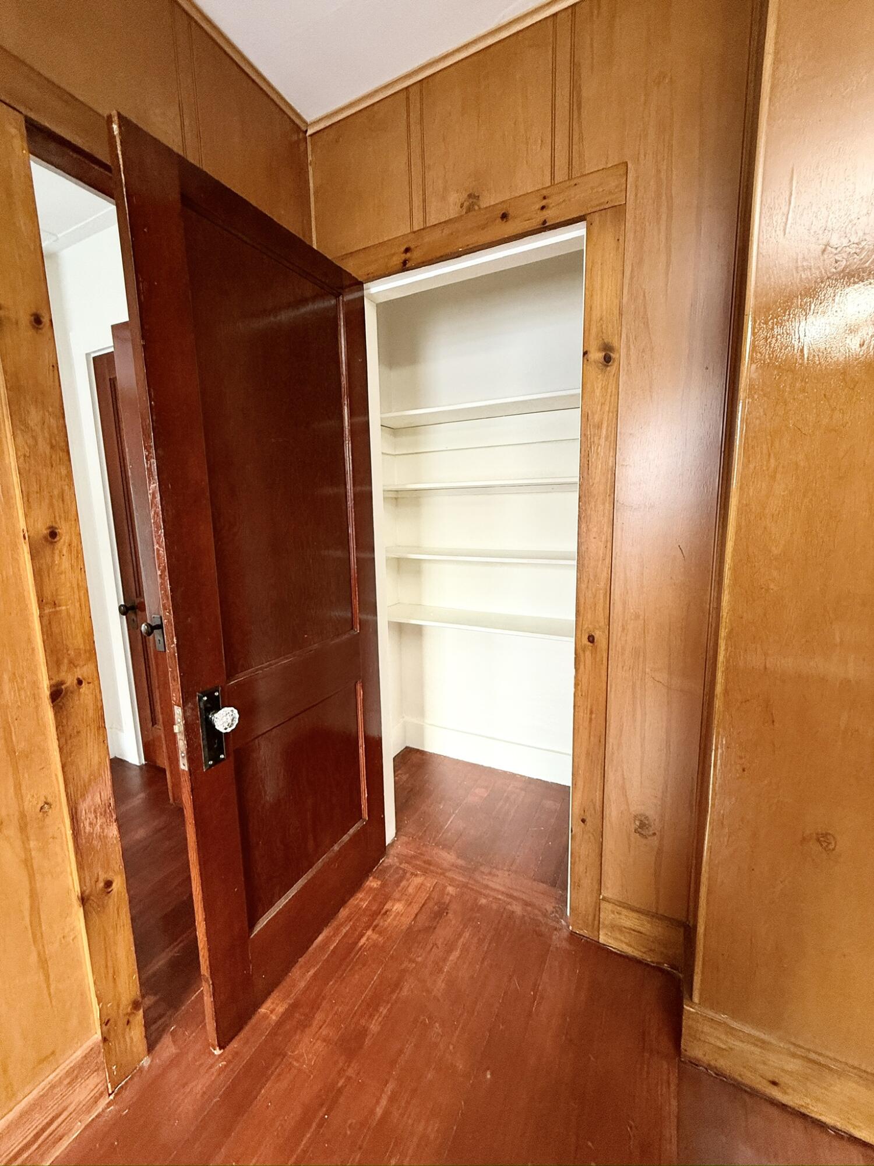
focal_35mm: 14
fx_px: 471
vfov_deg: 102.1
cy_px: 583
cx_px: 437
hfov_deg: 85.7
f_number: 2.2
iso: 250
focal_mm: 2.22
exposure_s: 1/60
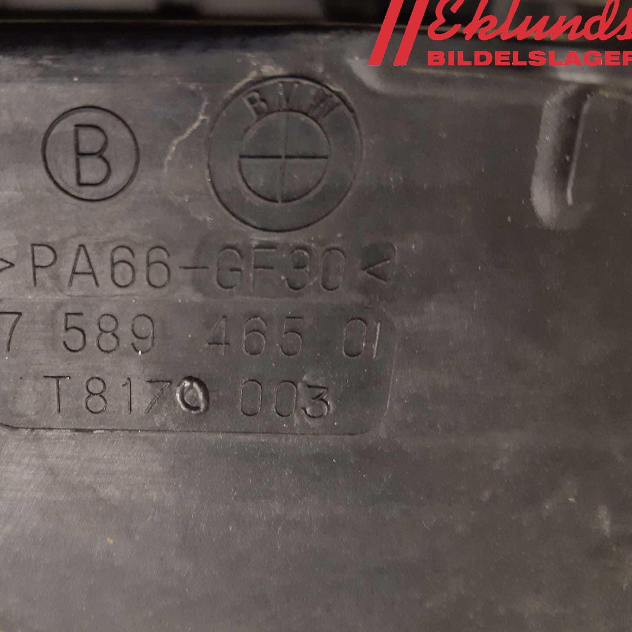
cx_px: 186
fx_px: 682
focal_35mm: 33
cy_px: 331
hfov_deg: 48.5
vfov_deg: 49.7
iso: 160
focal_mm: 3.93
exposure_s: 1/50
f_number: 1.7
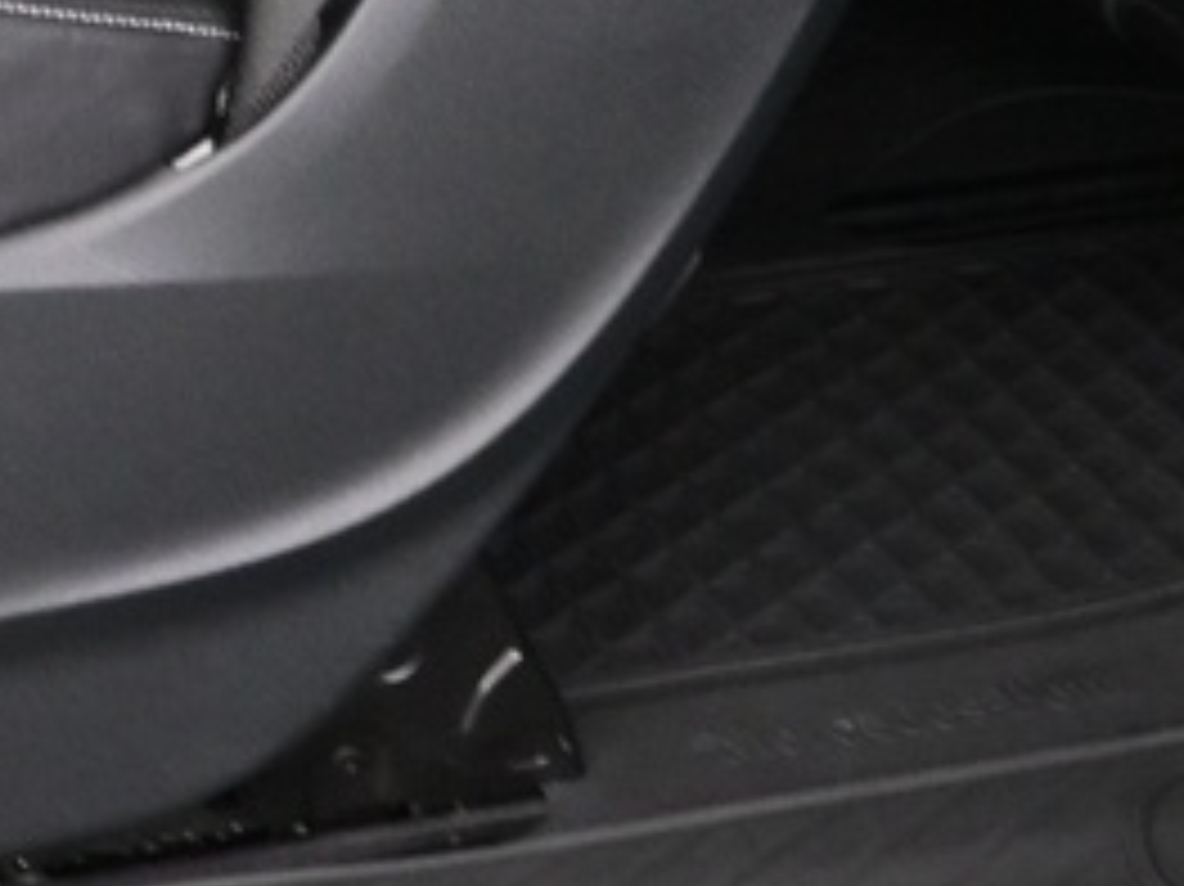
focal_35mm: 142
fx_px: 4855
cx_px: 158
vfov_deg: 9.7
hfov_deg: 13.8
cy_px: -877
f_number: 3.5
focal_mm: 16
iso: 1600
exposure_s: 1/15
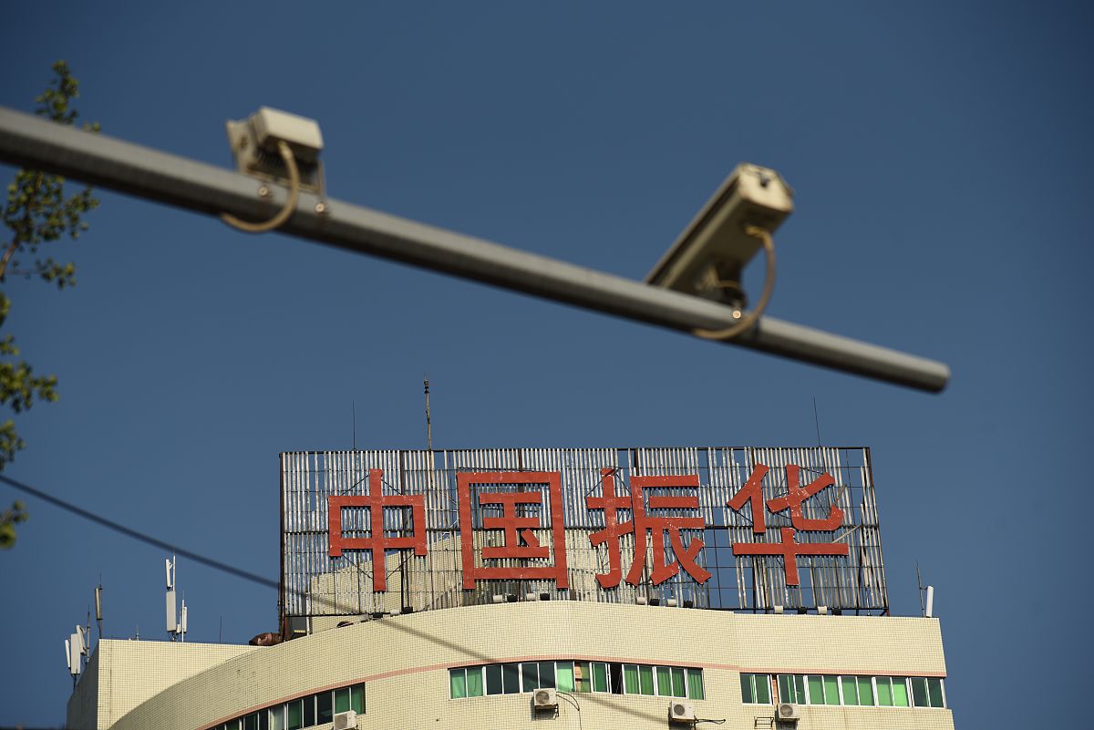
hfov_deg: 17.1
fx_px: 3648
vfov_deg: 11.4
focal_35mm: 120
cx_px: 547
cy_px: 365
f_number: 5
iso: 100
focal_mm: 120
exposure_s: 1/1250
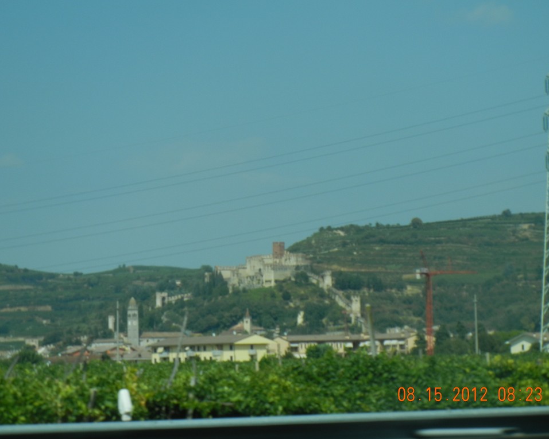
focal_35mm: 139
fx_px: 2259
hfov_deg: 13.9
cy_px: 220
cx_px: 284
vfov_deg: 11.1
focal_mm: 24
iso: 160
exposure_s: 1/1100
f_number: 4.6
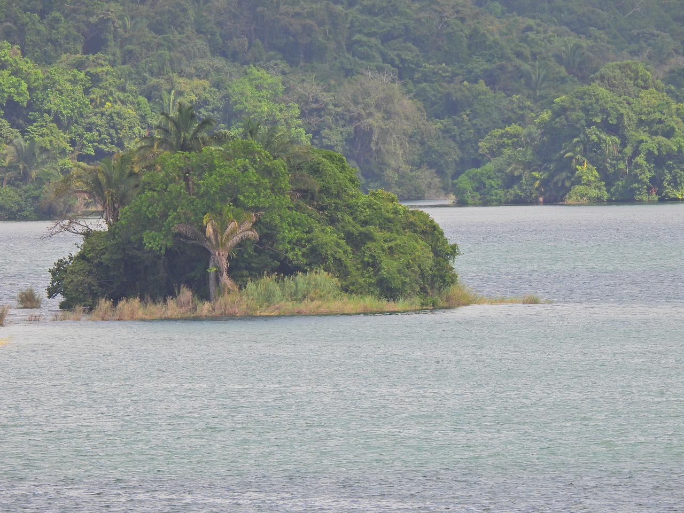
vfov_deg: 2.3
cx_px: 342
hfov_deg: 3.1
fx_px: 12844
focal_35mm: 650
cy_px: 256
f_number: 5.6
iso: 110
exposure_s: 1/500
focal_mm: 116
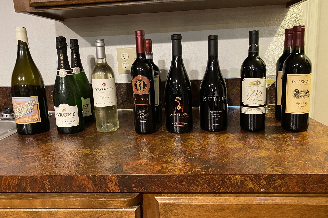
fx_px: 255
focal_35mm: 28
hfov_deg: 65.5
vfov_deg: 46.4
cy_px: 105
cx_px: 162
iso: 500
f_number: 1.8
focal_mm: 4.25
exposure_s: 1/30
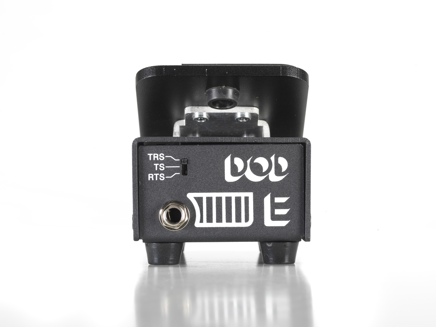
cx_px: 218
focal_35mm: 118
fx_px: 1486
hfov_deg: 16.7
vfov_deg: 12.6
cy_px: 164
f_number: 22
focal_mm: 150
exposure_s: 1/125
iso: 100
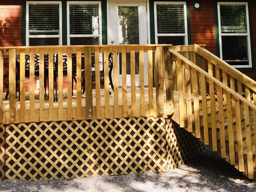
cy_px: -30
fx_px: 518
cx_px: 86
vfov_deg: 19.9
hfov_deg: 27.6
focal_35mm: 70
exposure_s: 1/460
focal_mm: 4.15
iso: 32
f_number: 2.2
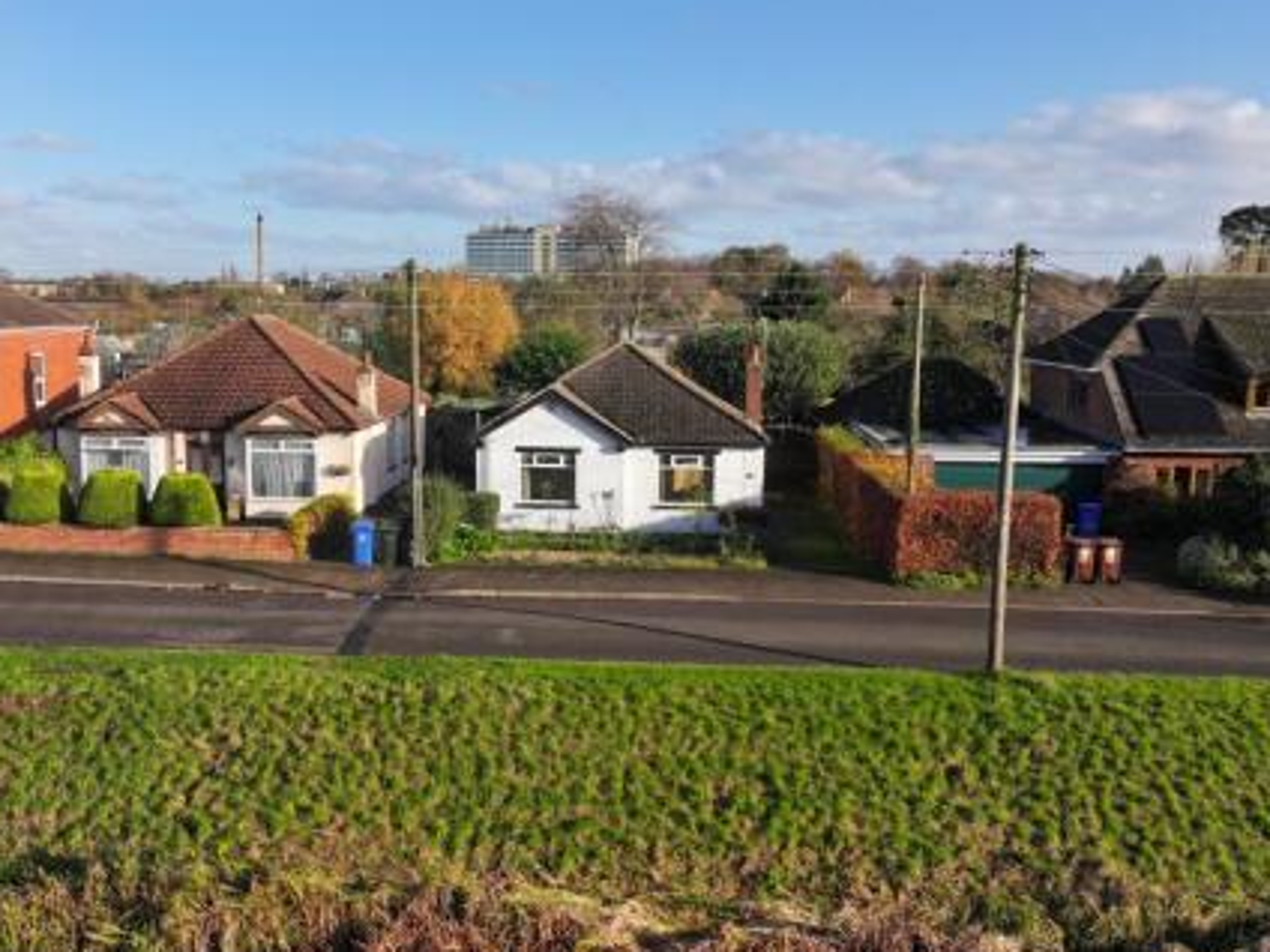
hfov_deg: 55.1
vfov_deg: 42.9
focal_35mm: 33
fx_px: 1211
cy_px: 495
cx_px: 538
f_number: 2.8
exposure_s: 1/1250
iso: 100
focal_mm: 12.29
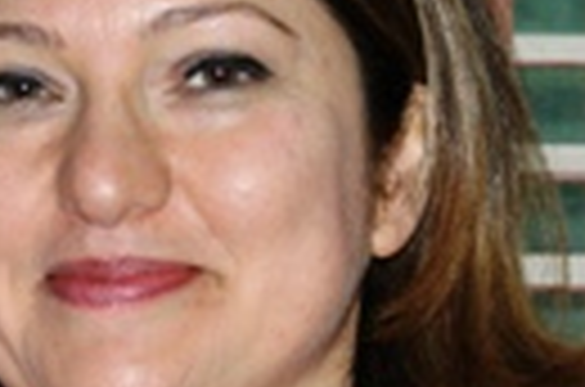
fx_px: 5041
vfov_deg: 4.4
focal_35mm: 311
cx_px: 54
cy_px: 387
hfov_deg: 6.6
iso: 400
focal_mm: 60
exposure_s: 1/100
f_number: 5.6
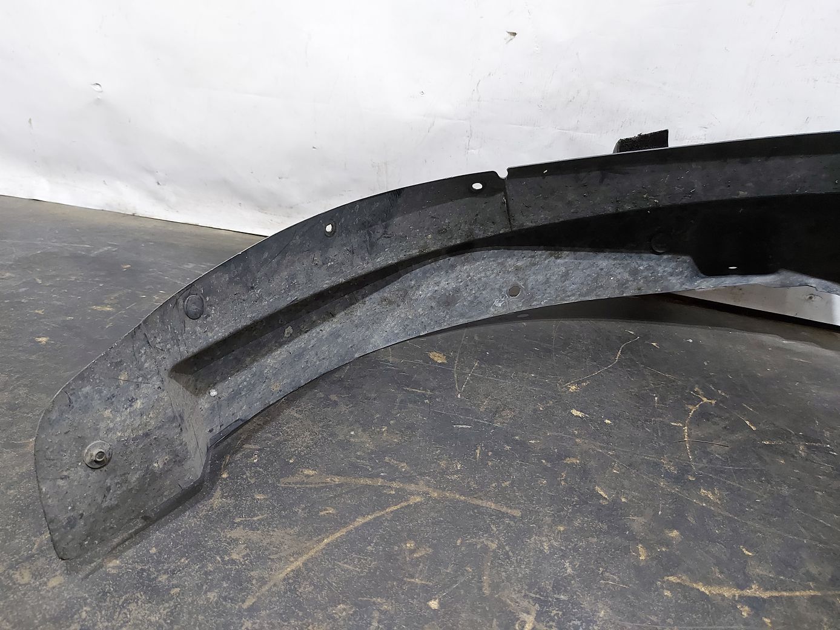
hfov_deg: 71.6
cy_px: 315
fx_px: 582
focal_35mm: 24
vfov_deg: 56.8
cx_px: 420
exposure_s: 1/33
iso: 250
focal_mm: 5.23
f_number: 1.8
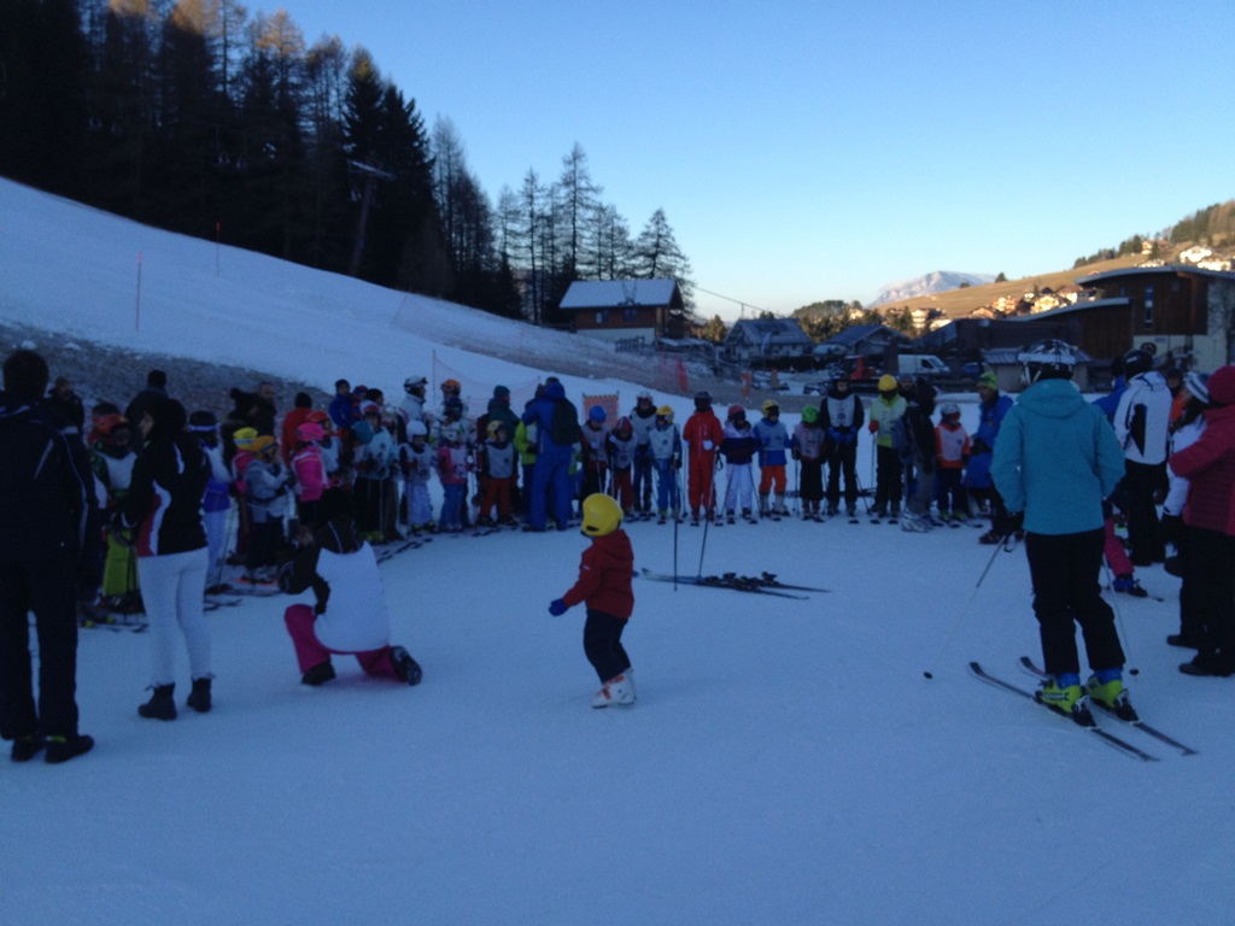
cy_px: 463
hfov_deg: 52.6
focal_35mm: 35
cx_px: 618
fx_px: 1249
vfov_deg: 40.7
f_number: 2.4
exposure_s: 1/642
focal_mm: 4.28
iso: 50
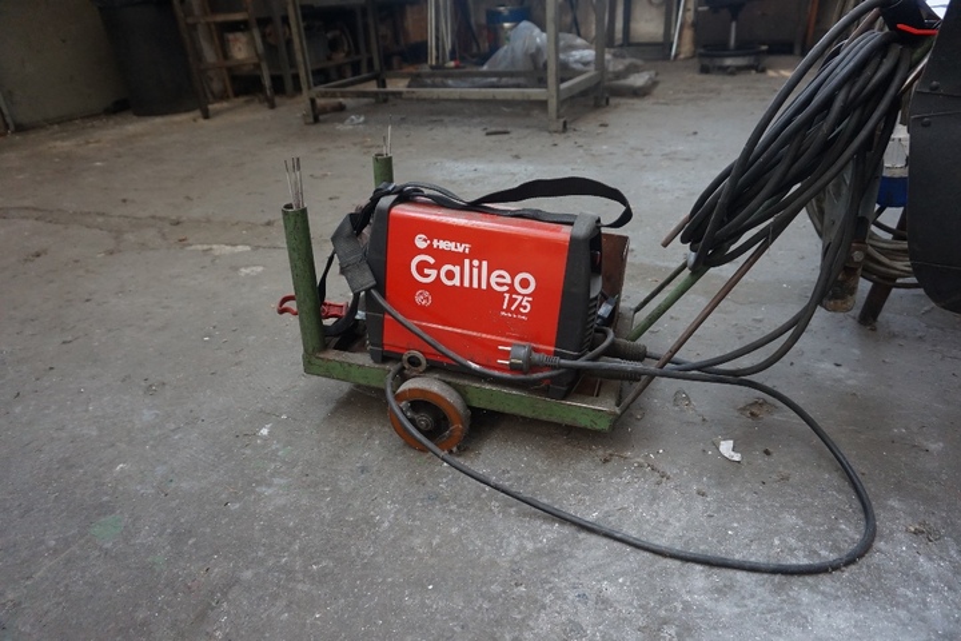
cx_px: 480
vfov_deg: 53.1
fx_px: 641
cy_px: 320
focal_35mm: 24
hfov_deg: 73.7
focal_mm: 16
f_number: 4
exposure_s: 1/160
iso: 1600
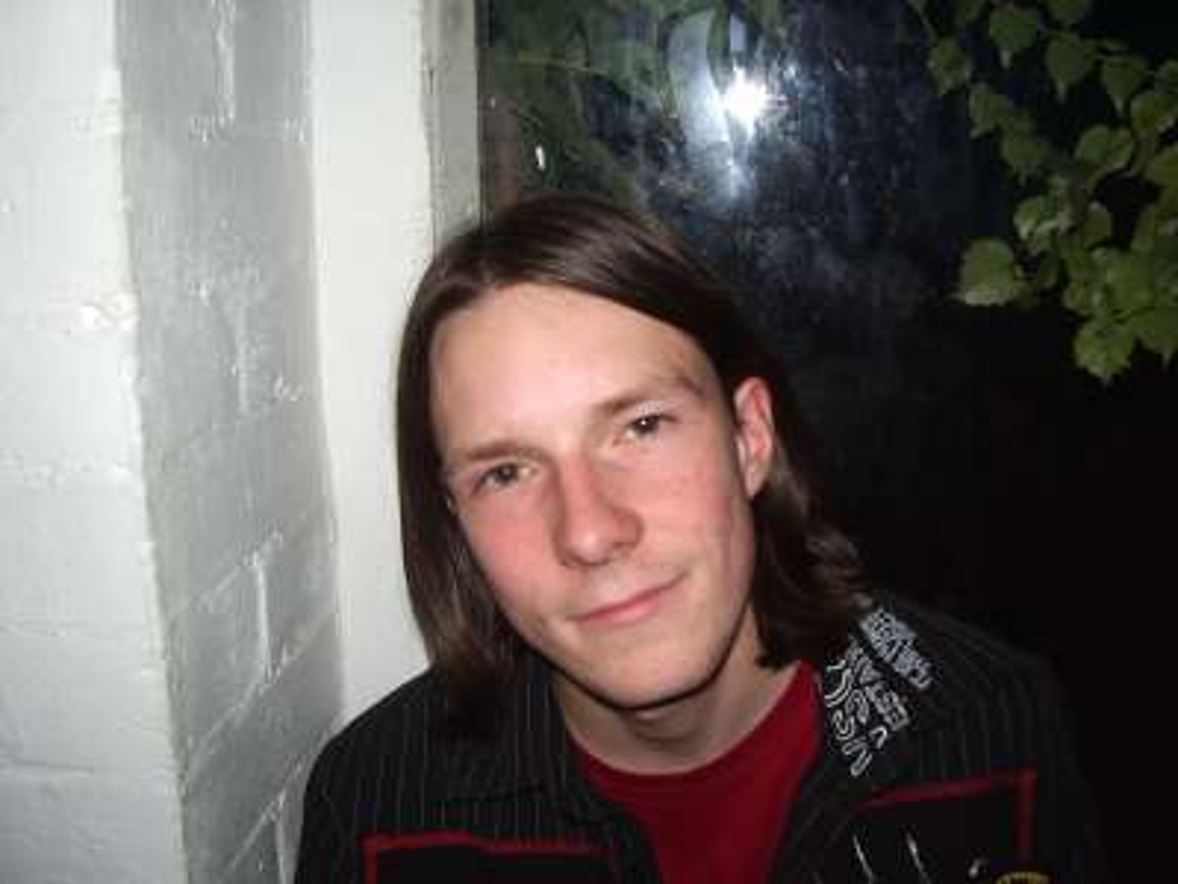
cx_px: 589
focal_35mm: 38
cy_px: 442
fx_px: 1293
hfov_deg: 49.0
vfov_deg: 37.7
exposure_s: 1/40
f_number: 2.6
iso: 50
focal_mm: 5.8
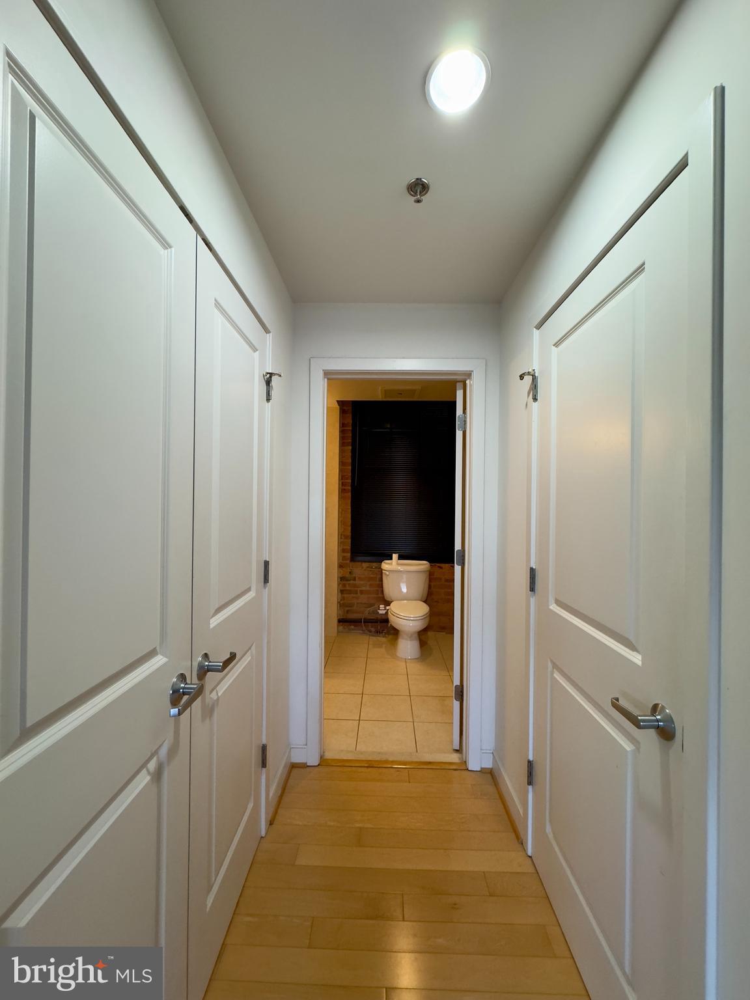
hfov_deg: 85.7
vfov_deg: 102.1
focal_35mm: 14
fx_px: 404
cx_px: 375
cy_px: 500
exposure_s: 1/120
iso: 250
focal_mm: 2.22
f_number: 2.2
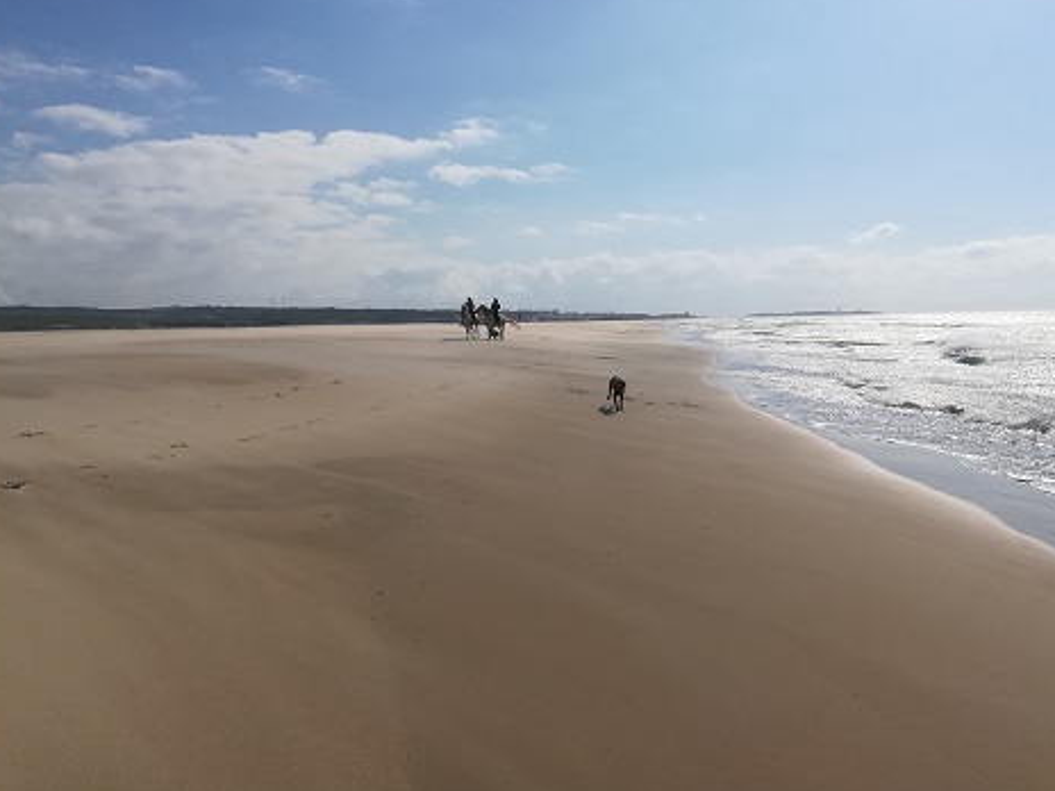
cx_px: 539
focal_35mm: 28
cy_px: 374
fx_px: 853
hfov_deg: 63.4
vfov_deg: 49.7
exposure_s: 1/3876
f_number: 2.2
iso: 50
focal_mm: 3.83
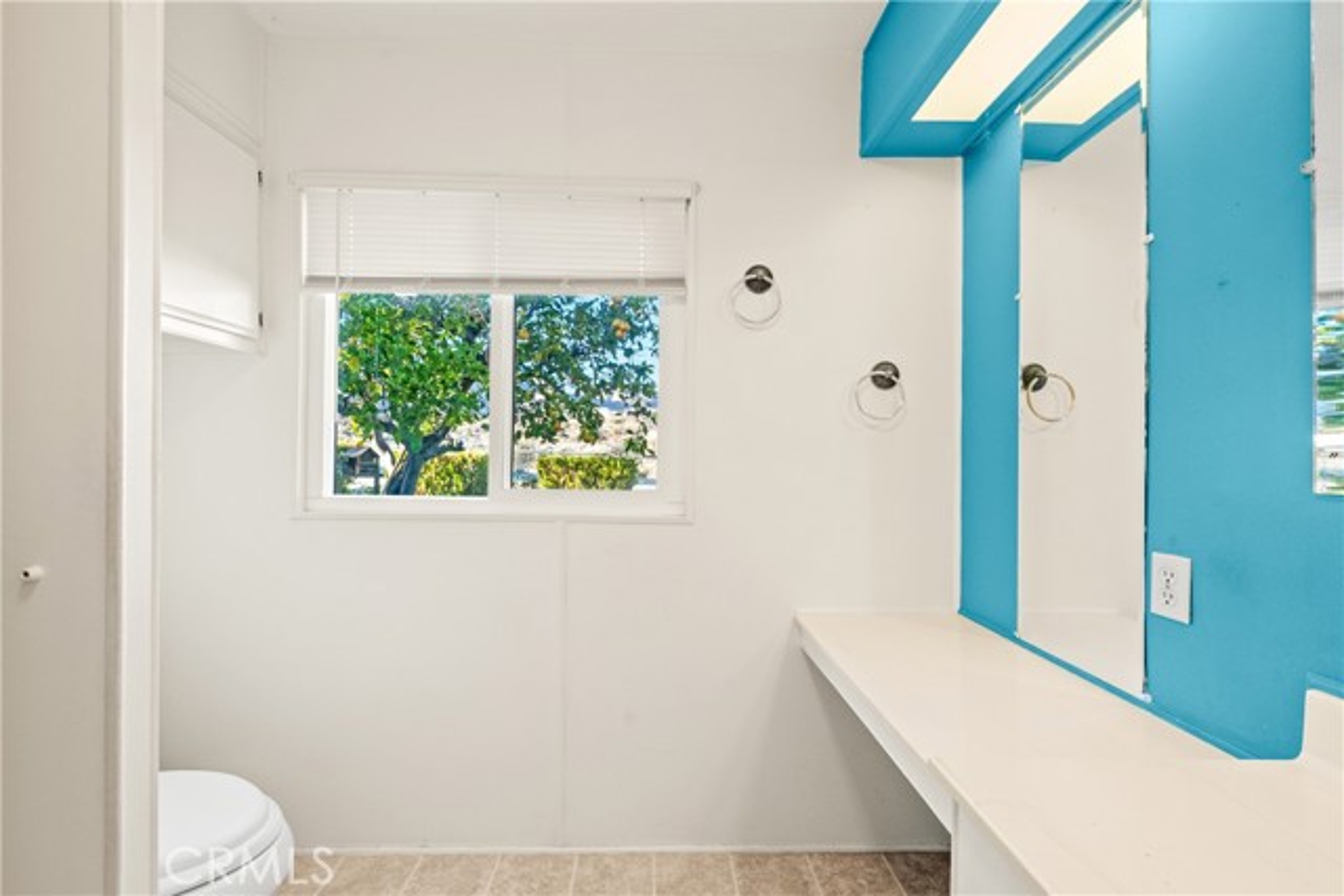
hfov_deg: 104.2
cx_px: 672
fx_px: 523
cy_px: 448
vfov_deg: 81.2
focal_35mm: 14
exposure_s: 1/25
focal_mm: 14
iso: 1000
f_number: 8
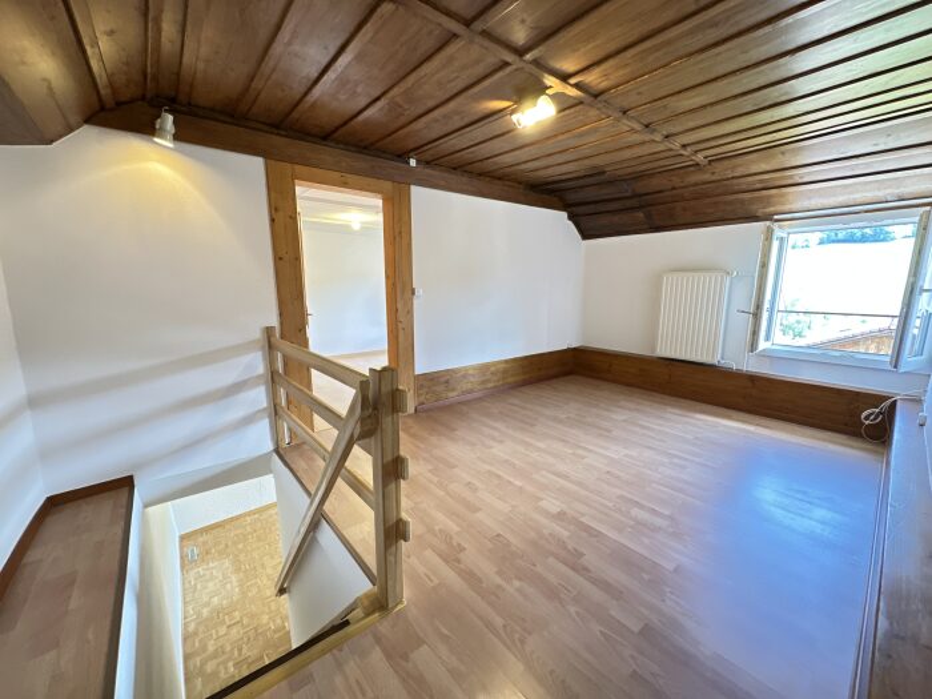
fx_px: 377
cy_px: 350
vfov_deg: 85.7
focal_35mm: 14
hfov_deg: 102.1
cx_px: 466
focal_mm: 2.22
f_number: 2.2
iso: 320
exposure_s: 1/50
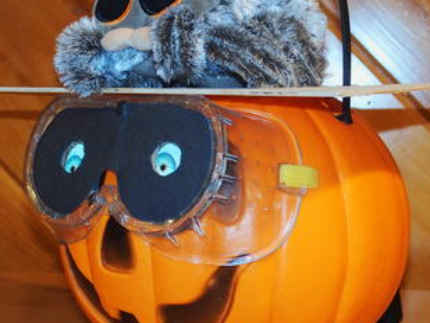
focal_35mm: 83
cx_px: 156
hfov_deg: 23.5
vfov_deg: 17.8
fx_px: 1031
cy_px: 134
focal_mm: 12
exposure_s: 1/50
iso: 400
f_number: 2.8
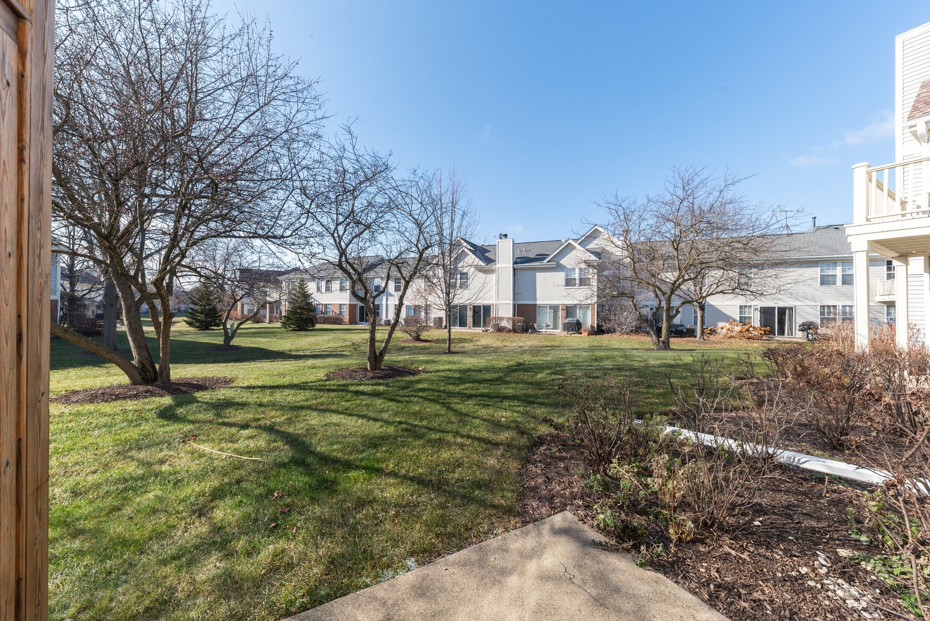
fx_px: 310
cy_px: 310
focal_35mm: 12
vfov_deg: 90.1
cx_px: 465
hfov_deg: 112.6
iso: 100
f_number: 9
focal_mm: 12
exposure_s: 1/125
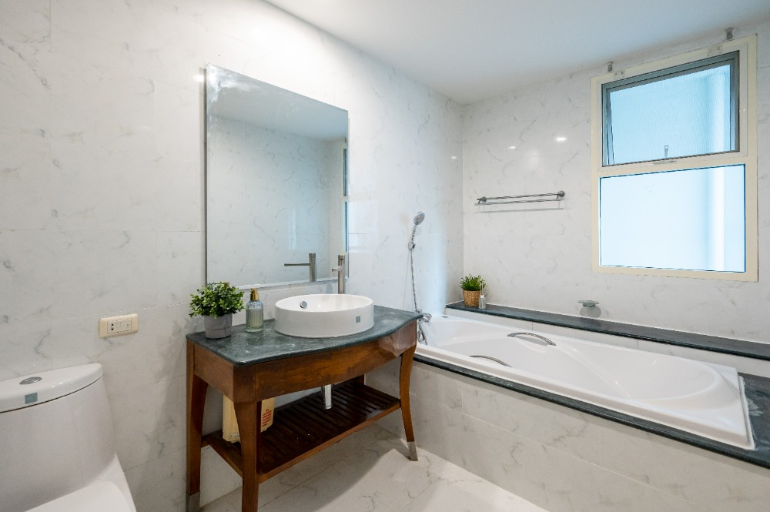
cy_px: 256
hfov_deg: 96.8
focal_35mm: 16
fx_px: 342
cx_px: 385
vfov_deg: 73.6
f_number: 5.6
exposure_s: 1/30
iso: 1000
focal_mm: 16
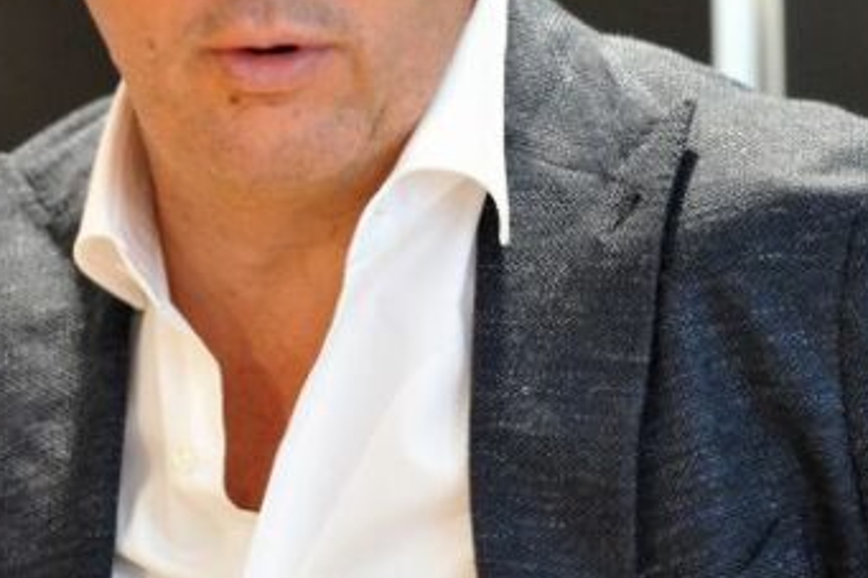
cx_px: 374
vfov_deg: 3.0
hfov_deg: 4.6
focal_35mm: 451
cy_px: 48
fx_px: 10868
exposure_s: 1/250
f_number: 2.8
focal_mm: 200
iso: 4000
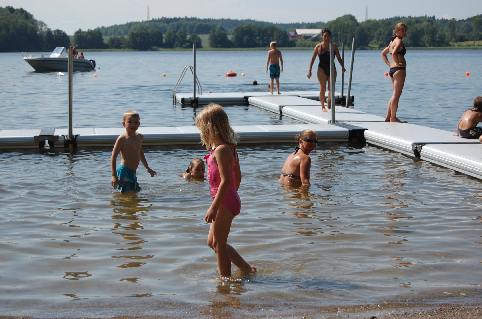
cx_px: 241
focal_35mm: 78
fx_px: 1042
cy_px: 160
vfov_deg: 17.4
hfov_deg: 26.0
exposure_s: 1/1000
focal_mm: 50
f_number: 5.6
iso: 200
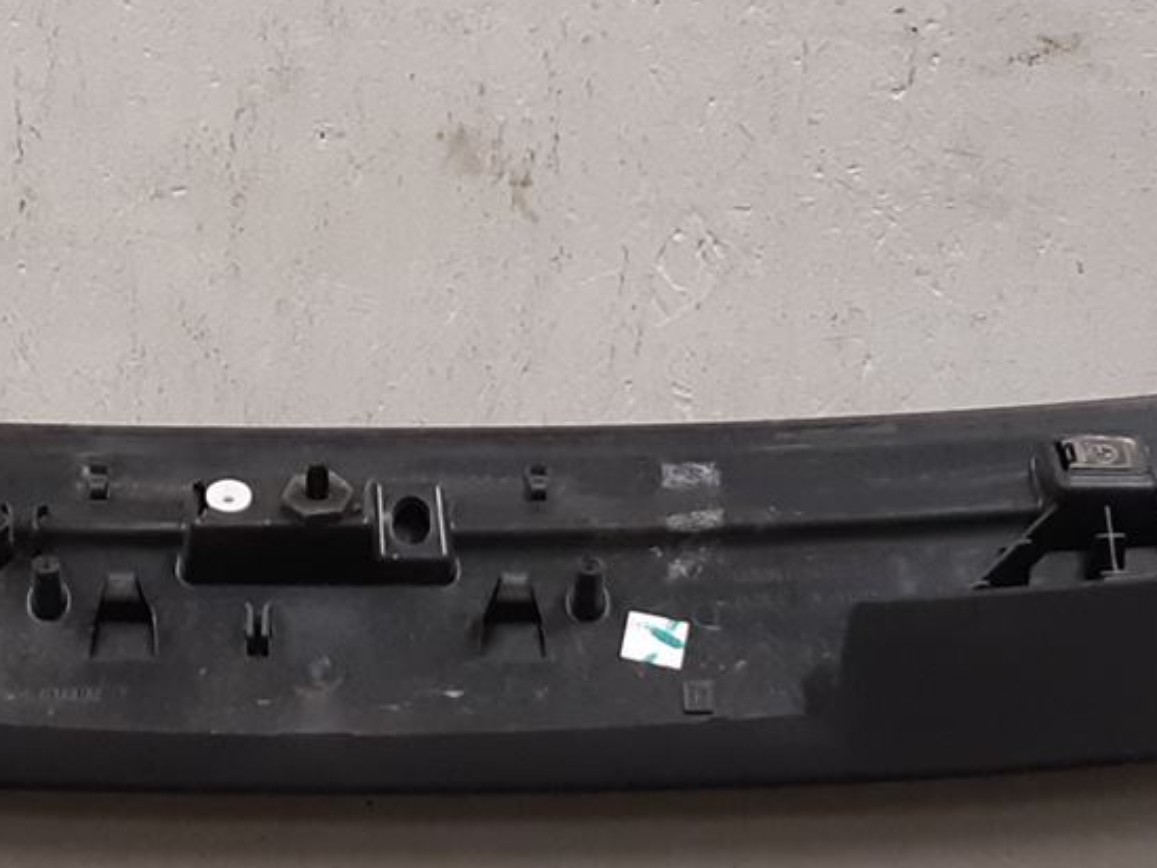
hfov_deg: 20.1
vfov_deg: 15.2
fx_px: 3243
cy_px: 377
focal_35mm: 97
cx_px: 295
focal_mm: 3.93
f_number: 1.7
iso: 160
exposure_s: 1/50
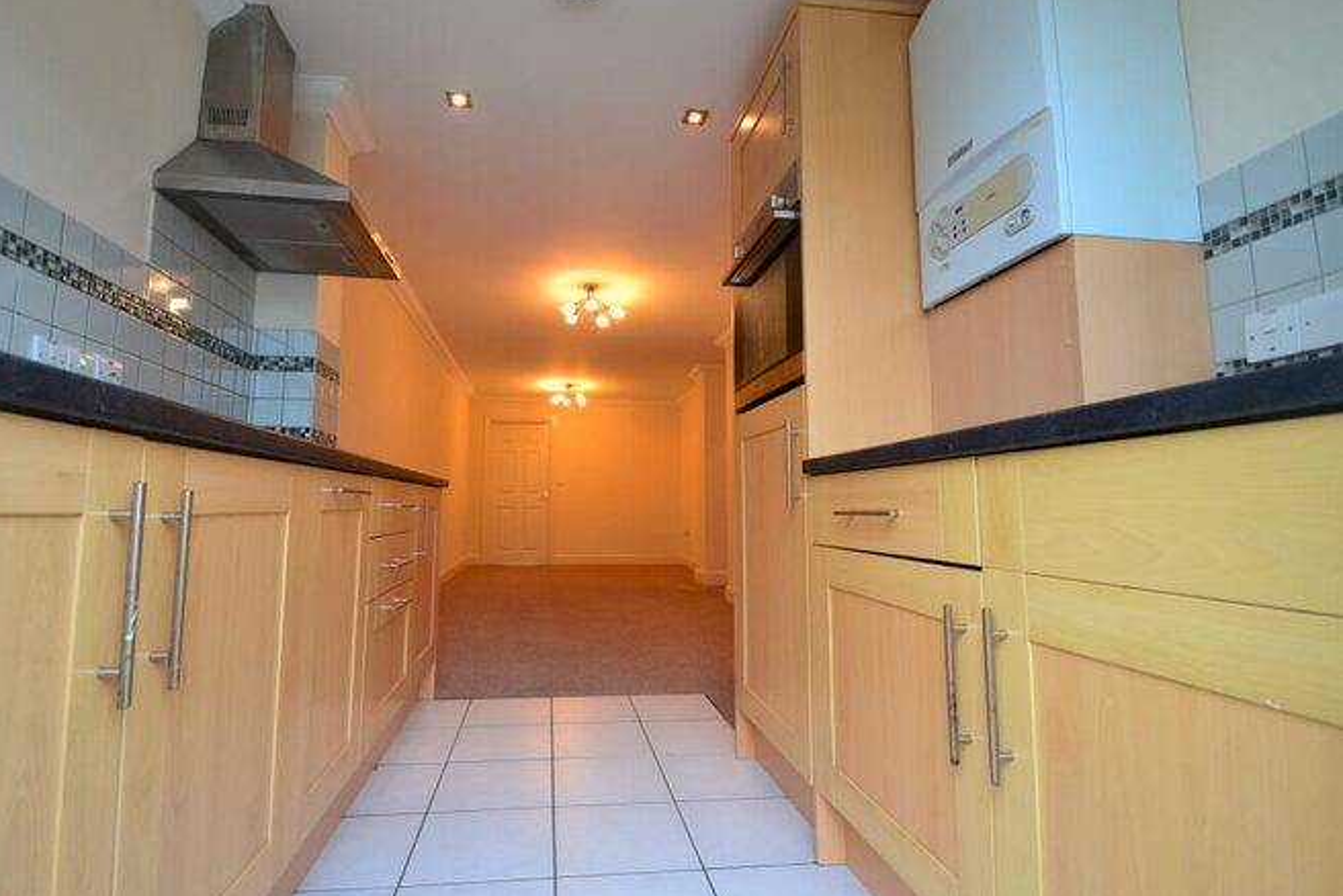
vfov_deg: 73.8
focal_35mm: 16
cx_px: 631
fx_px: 597
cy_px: 435
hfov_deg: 96.6
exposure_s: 1/60
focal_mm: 10
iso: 800
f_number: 5.6
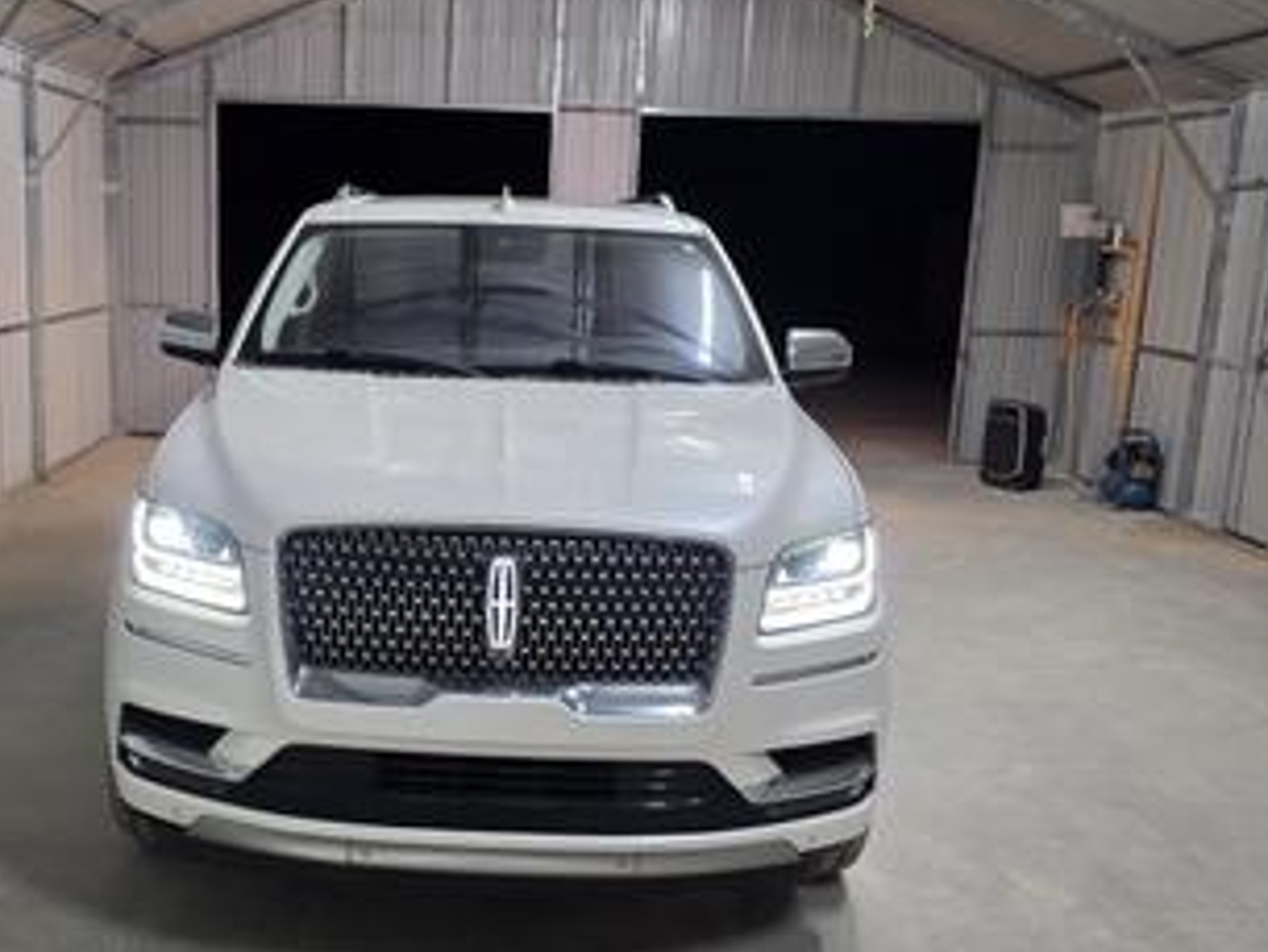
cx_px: 449
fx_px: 1393
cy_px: 491
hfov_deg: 48.3
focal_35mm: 38
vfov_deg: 37.7
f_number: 1.7
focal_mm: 6.3
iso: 250
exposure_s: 1/50
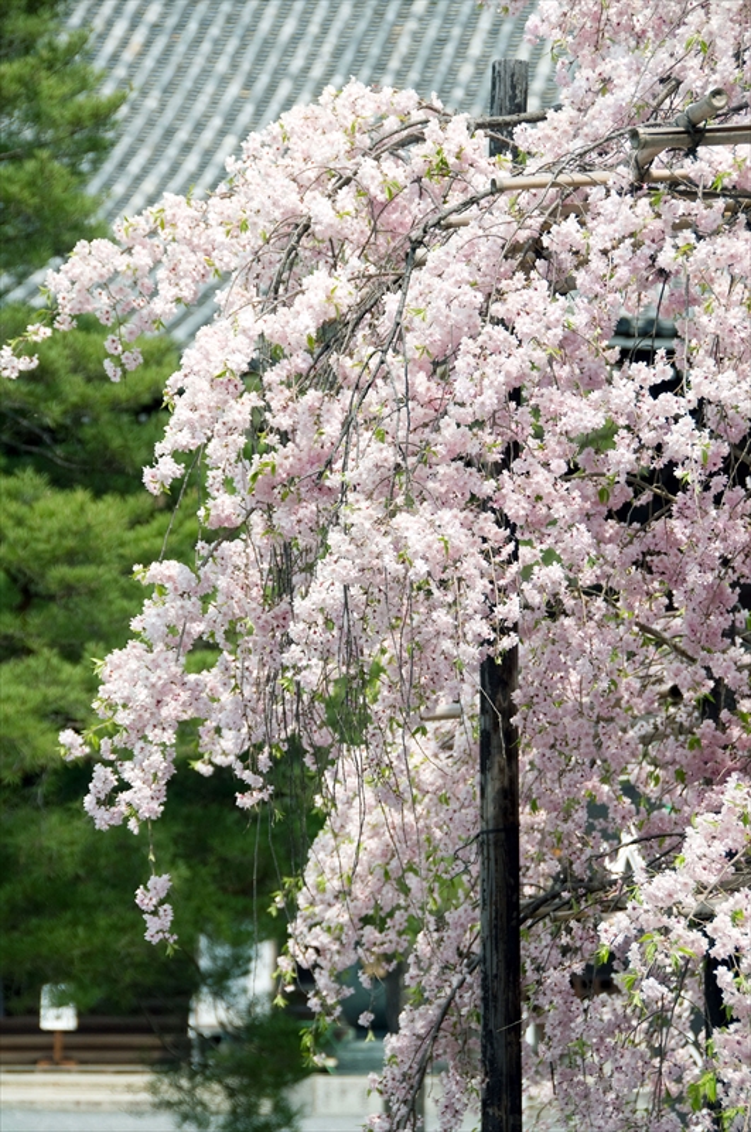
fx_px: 12711
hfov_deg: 3.4
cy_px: 566
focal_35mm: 405
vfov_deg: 5.1
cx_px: 376
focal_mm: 270
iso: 200
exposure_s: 1/640
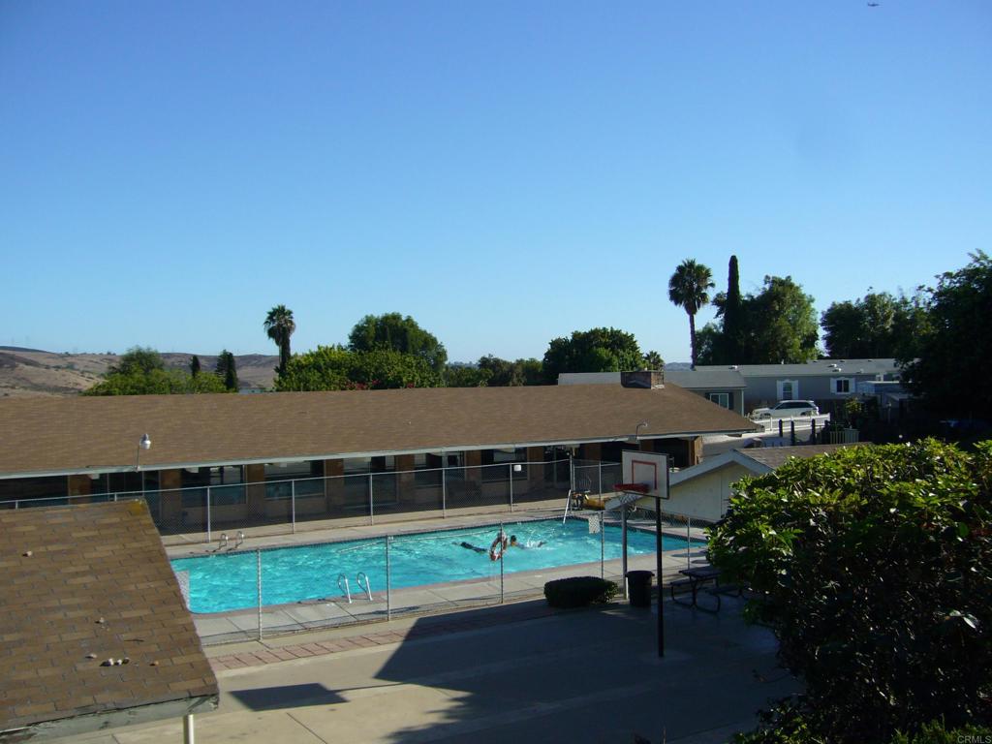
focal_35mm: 35
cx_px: 496
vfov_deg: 40.7
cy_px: 372
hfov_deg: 52.6
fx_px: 1003
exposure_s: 1/640
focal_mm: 5.8
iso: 100
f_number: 5.6
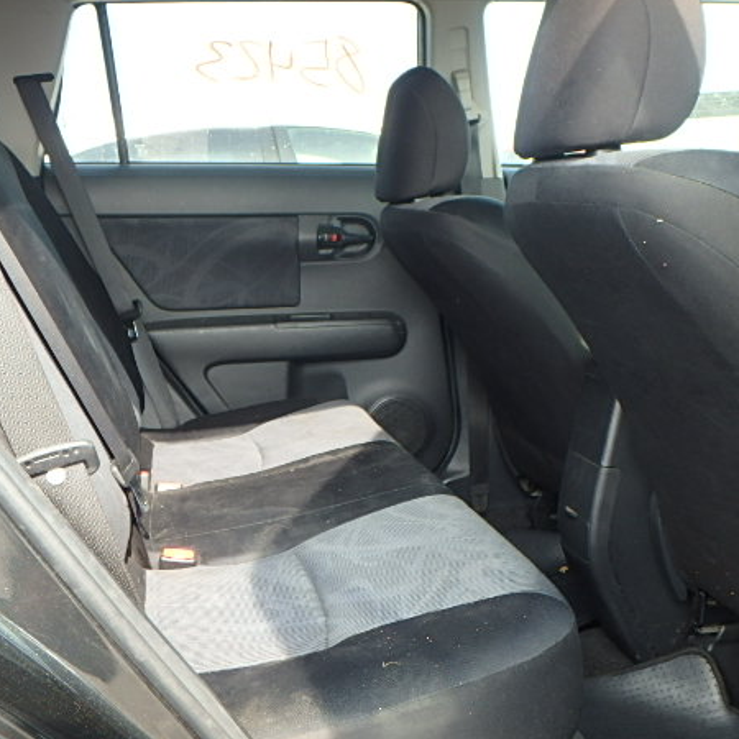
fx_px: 942
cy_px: 386
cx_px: 305
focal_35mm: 39
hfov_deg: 42.7
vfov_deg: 42.8
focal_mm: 5.6
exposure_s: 1/60
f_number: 4.7
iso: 200
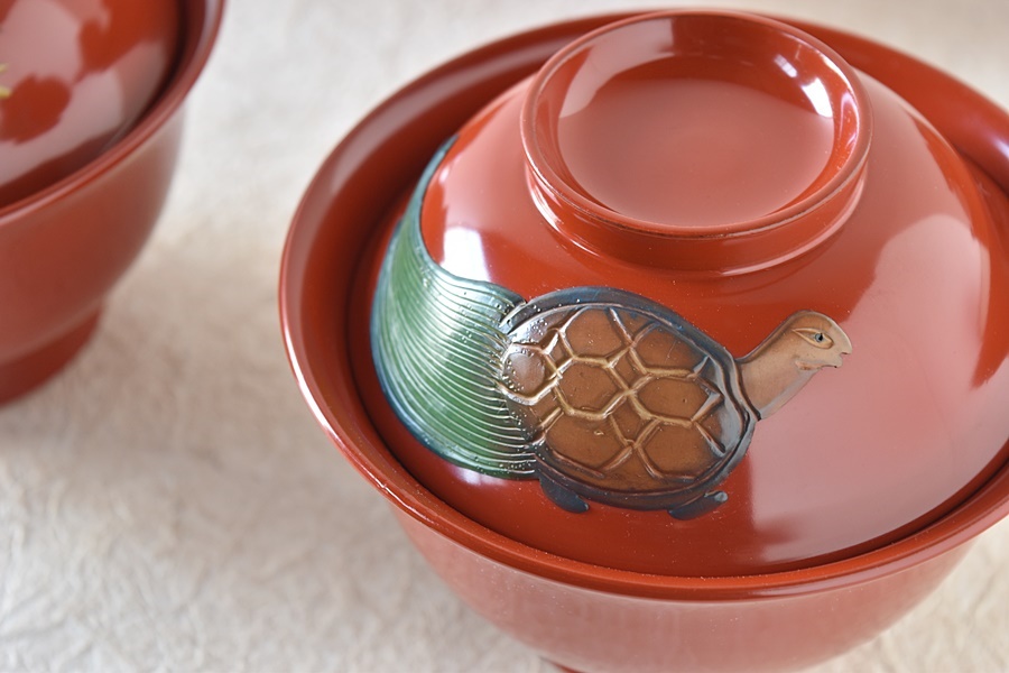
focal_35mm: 82
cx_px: 504
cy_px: 336
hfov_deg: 24.6
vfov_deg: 16.6
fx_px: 2312
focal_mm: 55
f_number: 5.6
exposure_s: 1/4
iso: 200
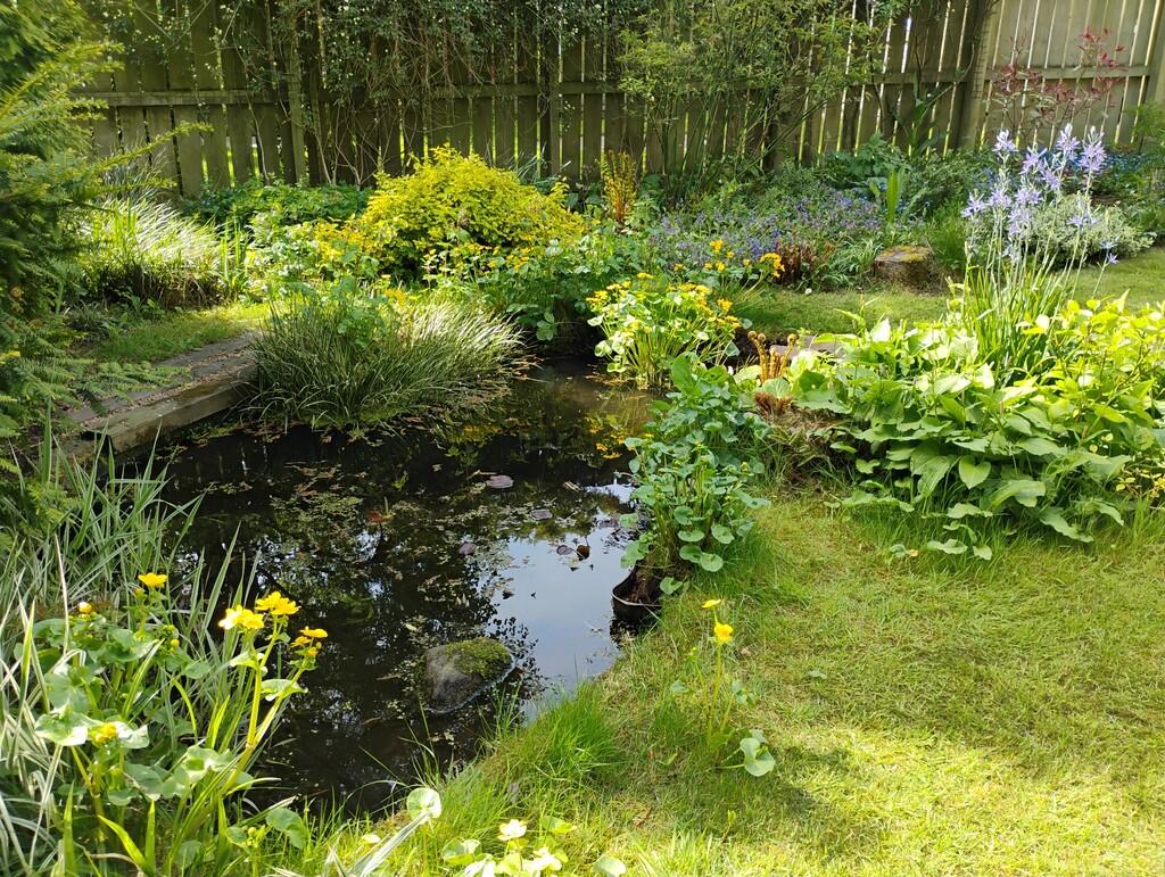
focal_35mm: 28
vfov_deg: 49.9
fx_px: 944
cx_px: 582
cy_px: 438
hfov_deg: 63.4
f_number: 1.8
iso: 100
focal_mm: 4.26
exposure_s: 1/100
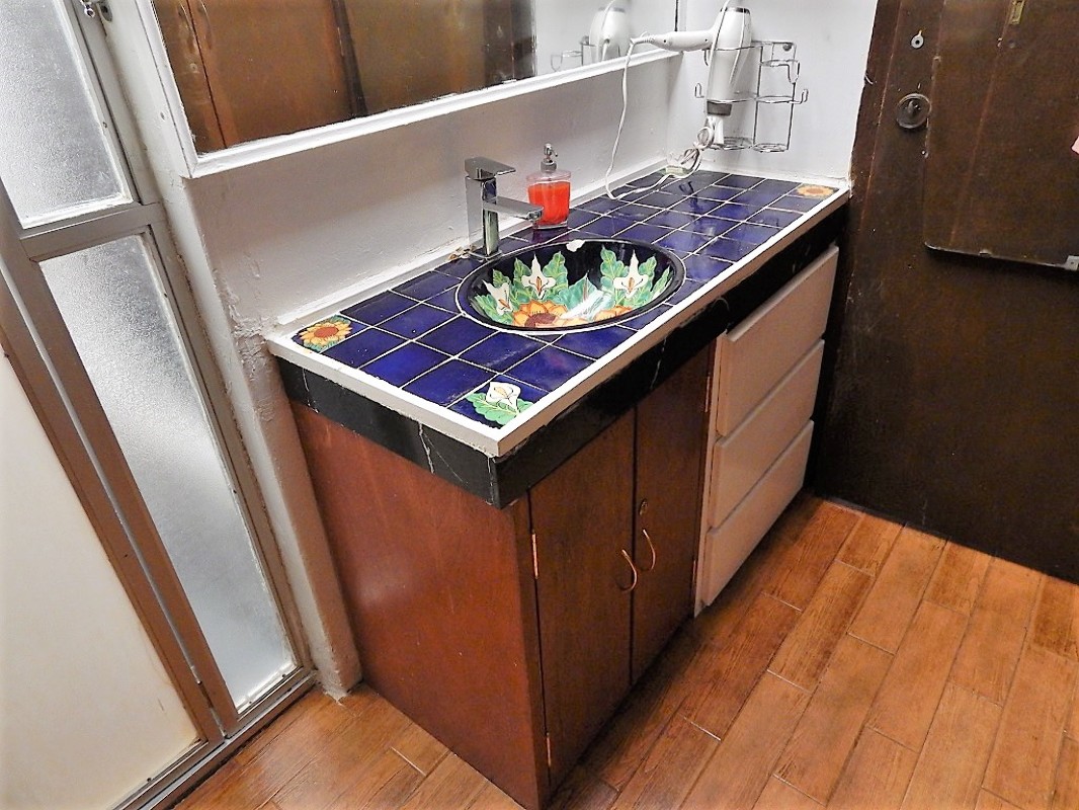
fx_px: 717
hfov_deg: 73.9
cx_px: 540
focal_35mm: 23
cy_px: 405
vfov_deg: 58.9
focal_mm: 4
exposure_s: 1/25
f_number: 3
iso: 400
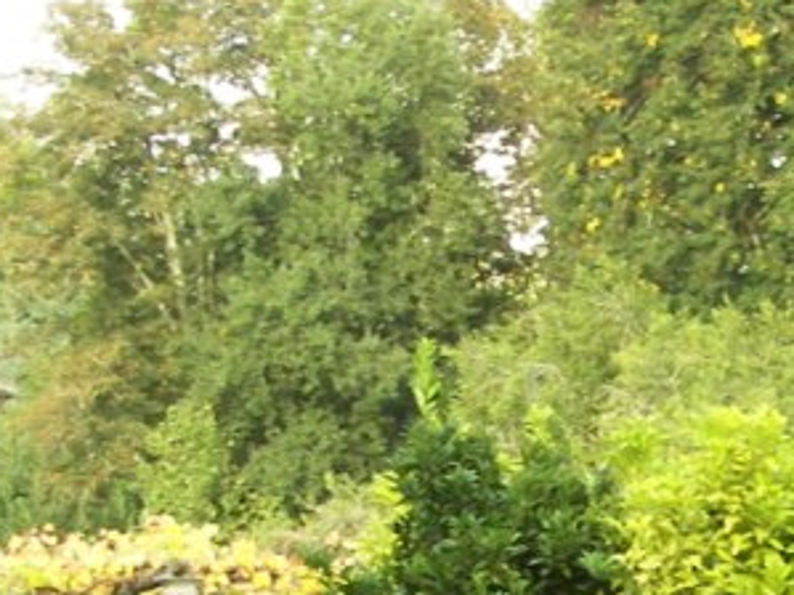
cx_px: 645
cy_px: 736
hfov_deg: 8.1
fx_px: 5572
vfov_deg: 6.1
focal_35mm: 243
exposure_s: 1/40
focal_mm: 11.7
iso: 50
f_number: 2.8
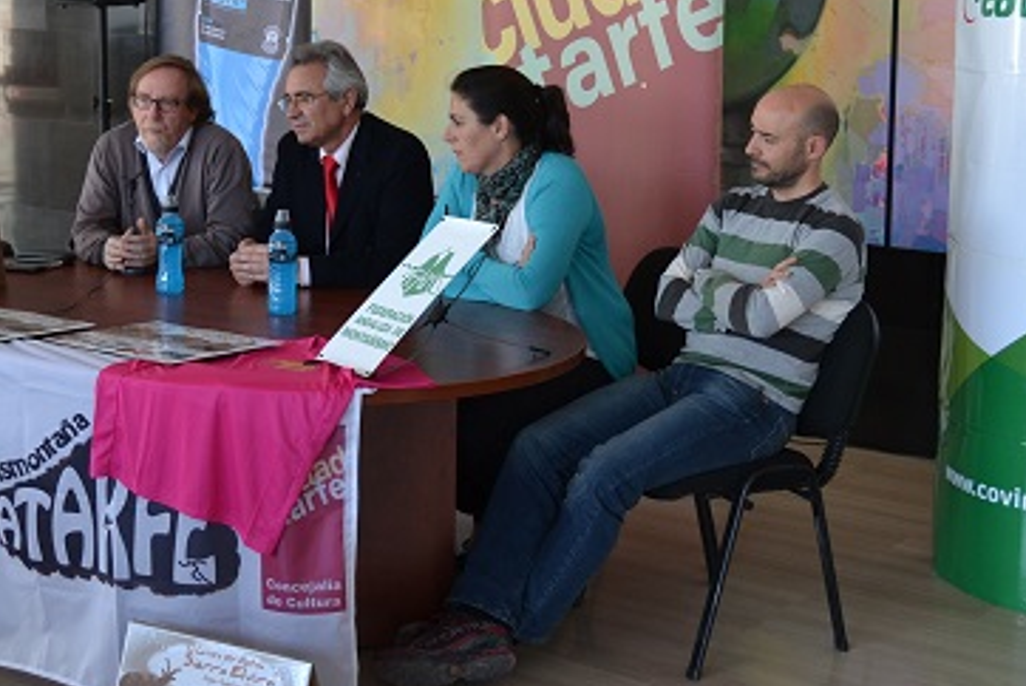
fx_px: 1797
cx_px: 479
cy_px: 186
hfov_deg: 31.9
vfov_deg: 21.5
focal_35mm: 63
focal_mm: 22
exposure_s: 1/60
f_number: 4
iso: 400
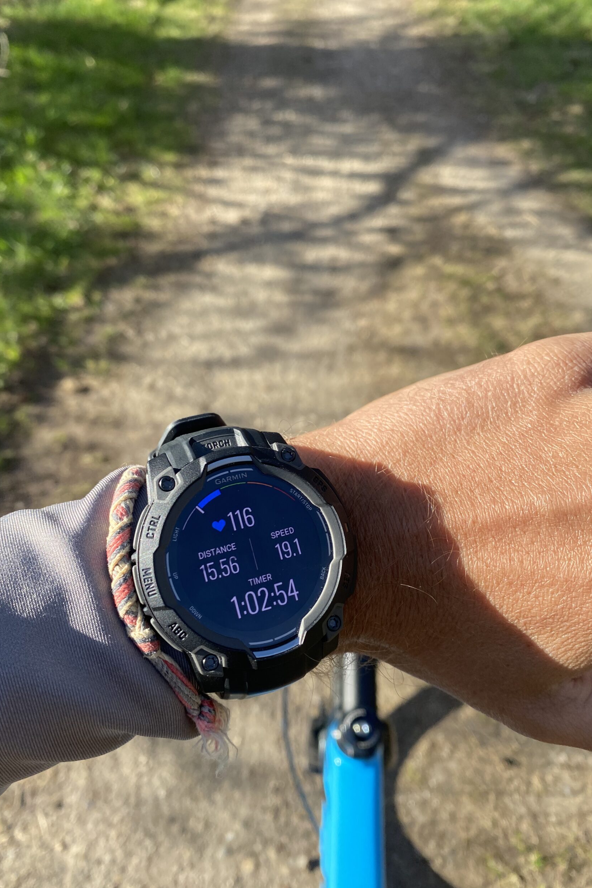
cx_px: 278
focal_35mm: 28
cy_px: 454
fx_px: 691
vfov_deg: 65.5
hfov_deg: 46.4
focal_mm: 4.25
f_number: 1.8
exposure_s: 1/527
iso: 32
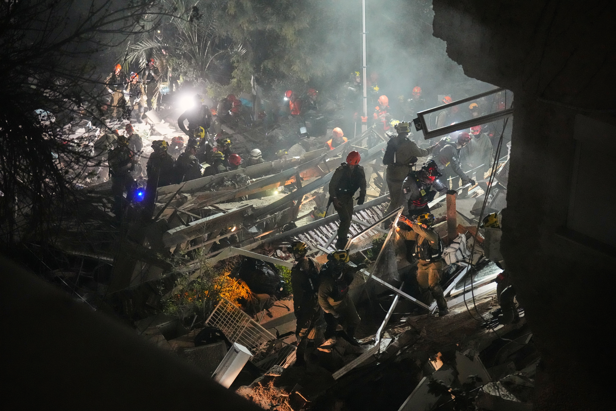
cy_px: 206
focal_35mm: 70
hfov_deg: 28.8
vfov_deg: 19.5
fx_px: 1198
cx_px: 308
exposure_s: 1/320
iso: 12800
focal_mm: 70
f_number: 2.8
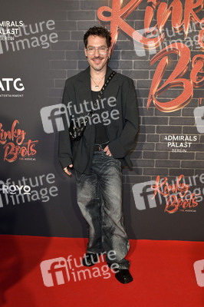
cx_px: 102
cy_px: 154
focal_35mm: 31
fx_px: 264
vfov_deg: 60.3
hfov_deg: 42.3
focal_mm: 31
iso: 1600
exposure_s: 1/250
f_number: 7.1
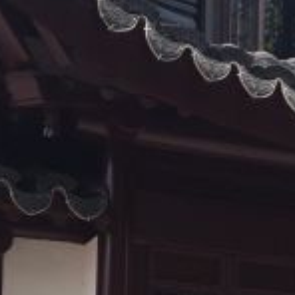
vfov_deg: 13.9
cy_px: 377
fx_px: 1167
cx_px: 382
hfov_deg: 13.9
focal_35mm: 121
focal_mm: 4.15
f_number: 2.2
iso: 32
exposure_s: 1/898
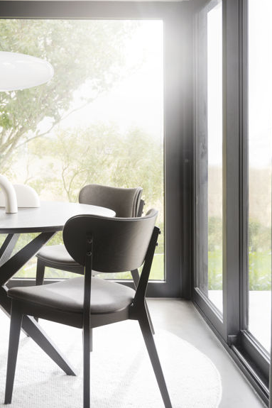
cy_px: 204
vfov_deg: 36.3
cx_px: 57
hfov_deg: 24.2
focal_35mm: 55
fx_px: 624
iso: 125
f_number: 5
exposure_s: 1/10
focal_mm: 33
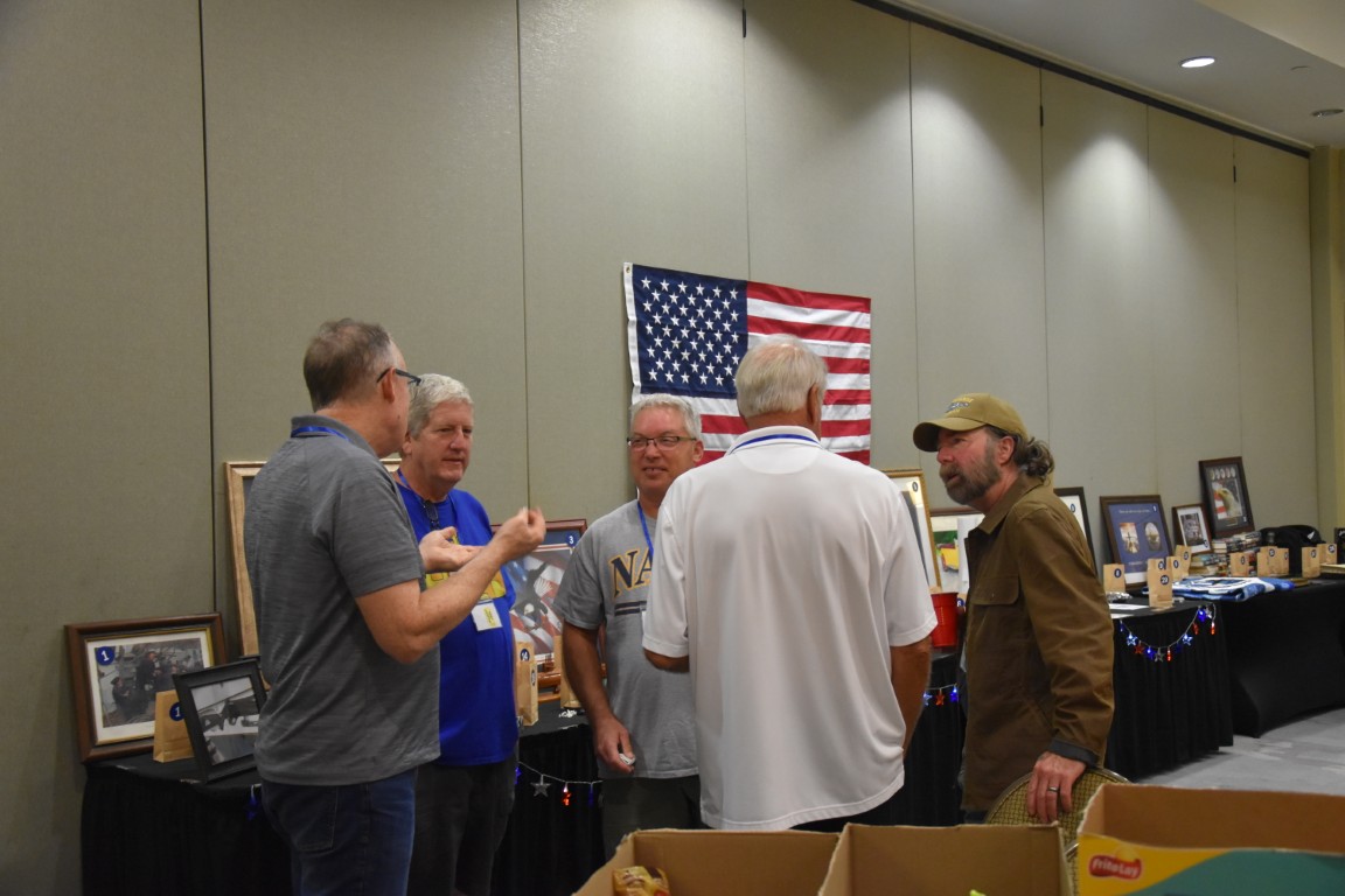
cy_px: 448
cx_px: 672
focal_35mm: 39
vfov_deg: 34.2
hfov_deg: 49.6
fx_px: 1457
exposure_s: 1/60
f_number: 4
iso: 2500
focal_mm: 26
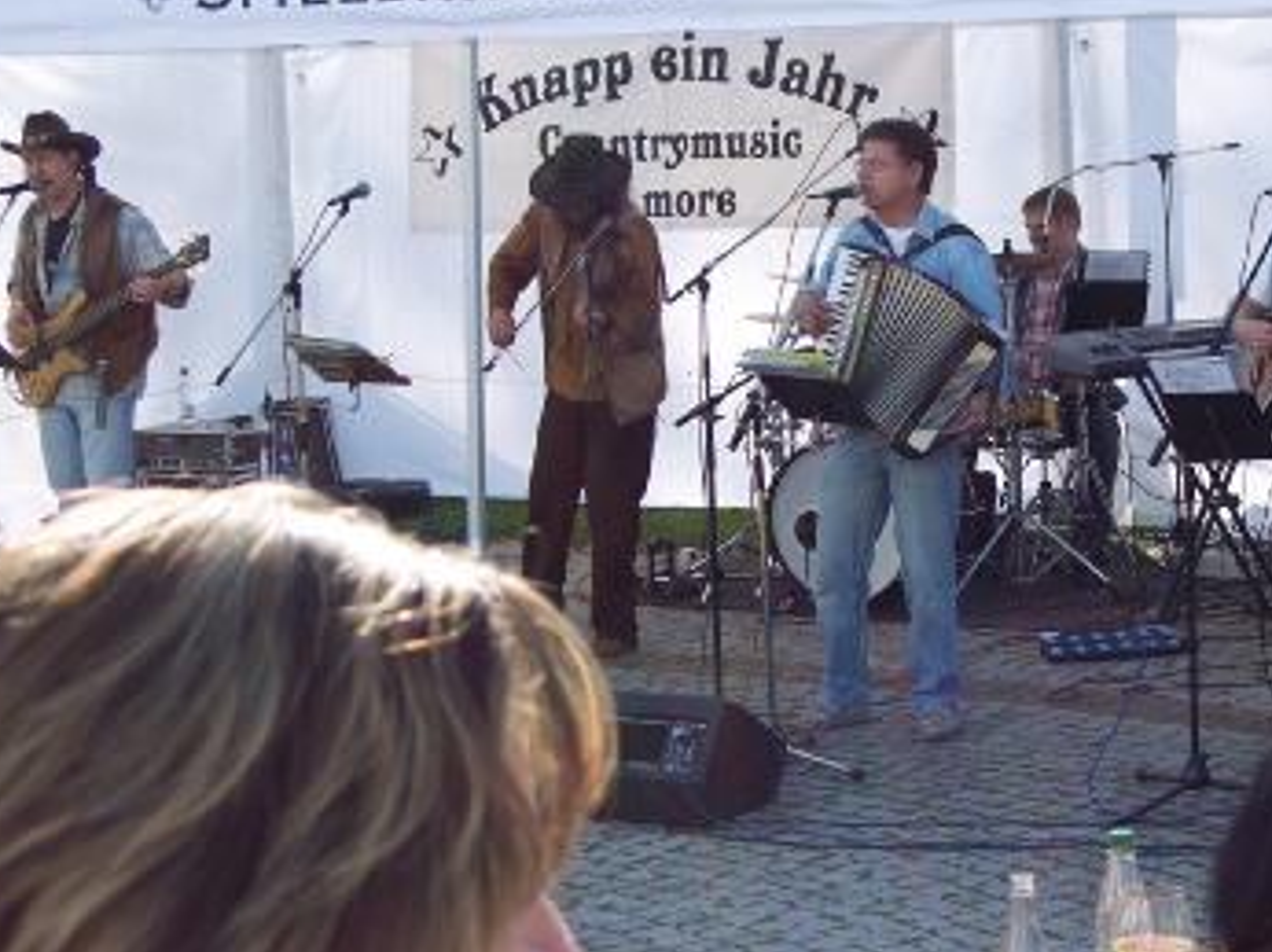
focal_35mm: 94
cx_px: 801
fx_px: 3452
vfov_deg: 15.7
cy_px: 355
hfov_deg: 20.8
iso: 100
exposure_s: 1/250
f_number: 4
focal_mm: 13.3
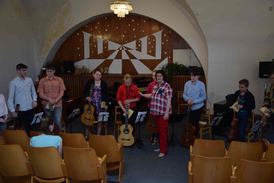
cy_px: 92
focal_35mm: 38
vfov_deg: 35.6
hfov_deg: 51.2
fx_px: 286
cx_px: 137
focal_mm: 25
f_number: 4
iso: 400
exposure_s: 1/100
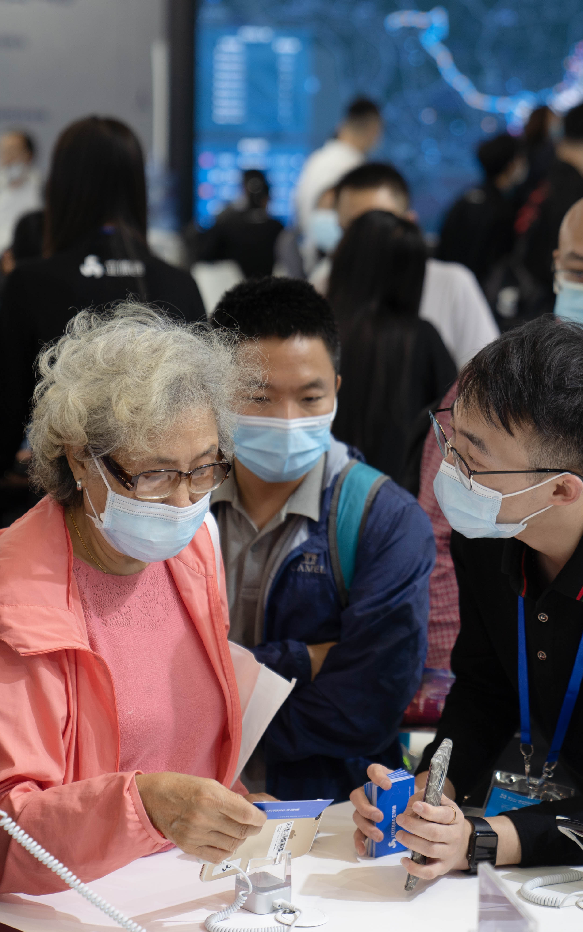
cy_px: 466
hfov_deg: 13.1
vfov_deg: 20.8
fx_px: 2542
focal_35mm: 100
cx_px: 313
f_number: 2.8
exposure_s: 1/80
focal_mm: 65
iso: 250
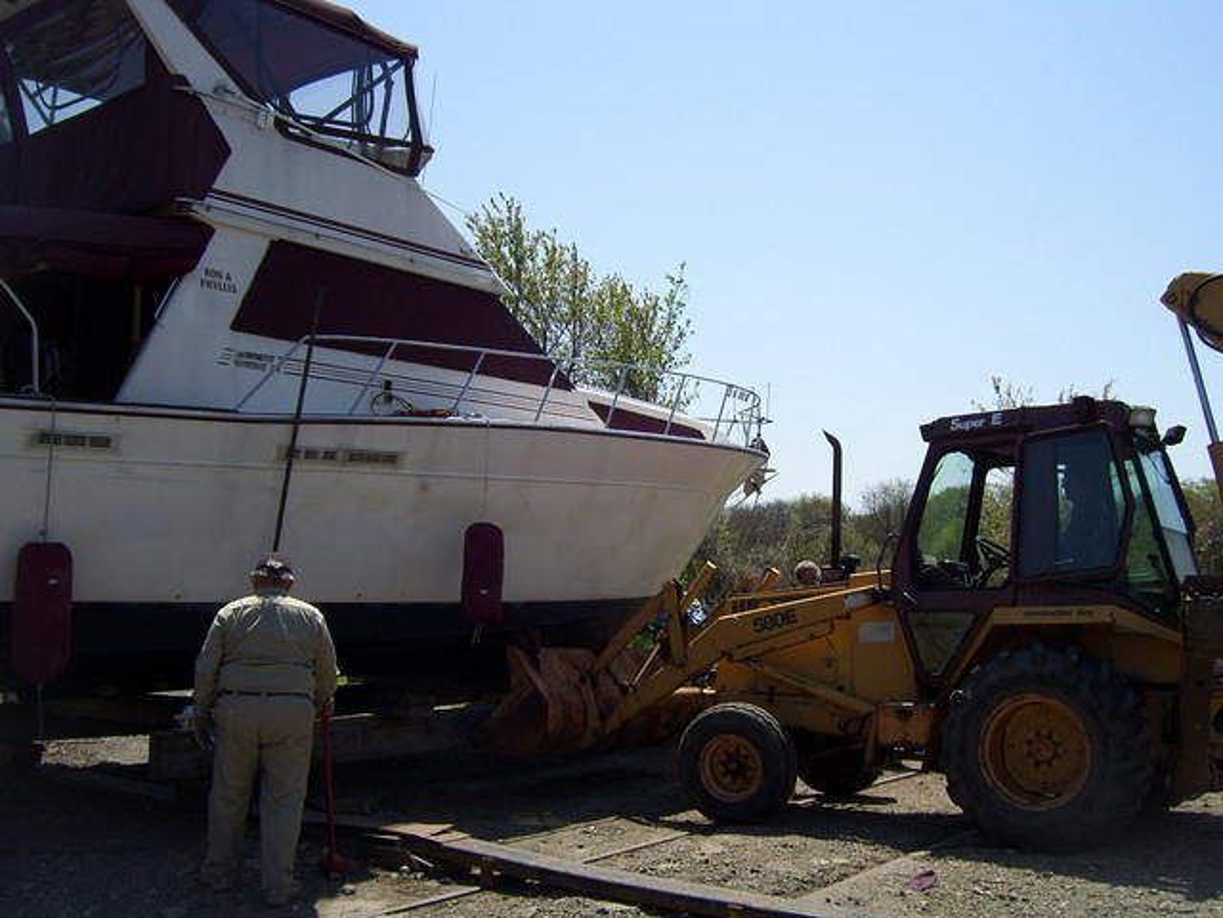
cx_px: 612
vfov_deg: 39.7
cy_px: 459
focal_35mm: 36
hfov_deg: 51.4
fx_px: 1272
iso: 80
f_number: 4.8
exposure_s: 1/500
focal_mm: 6
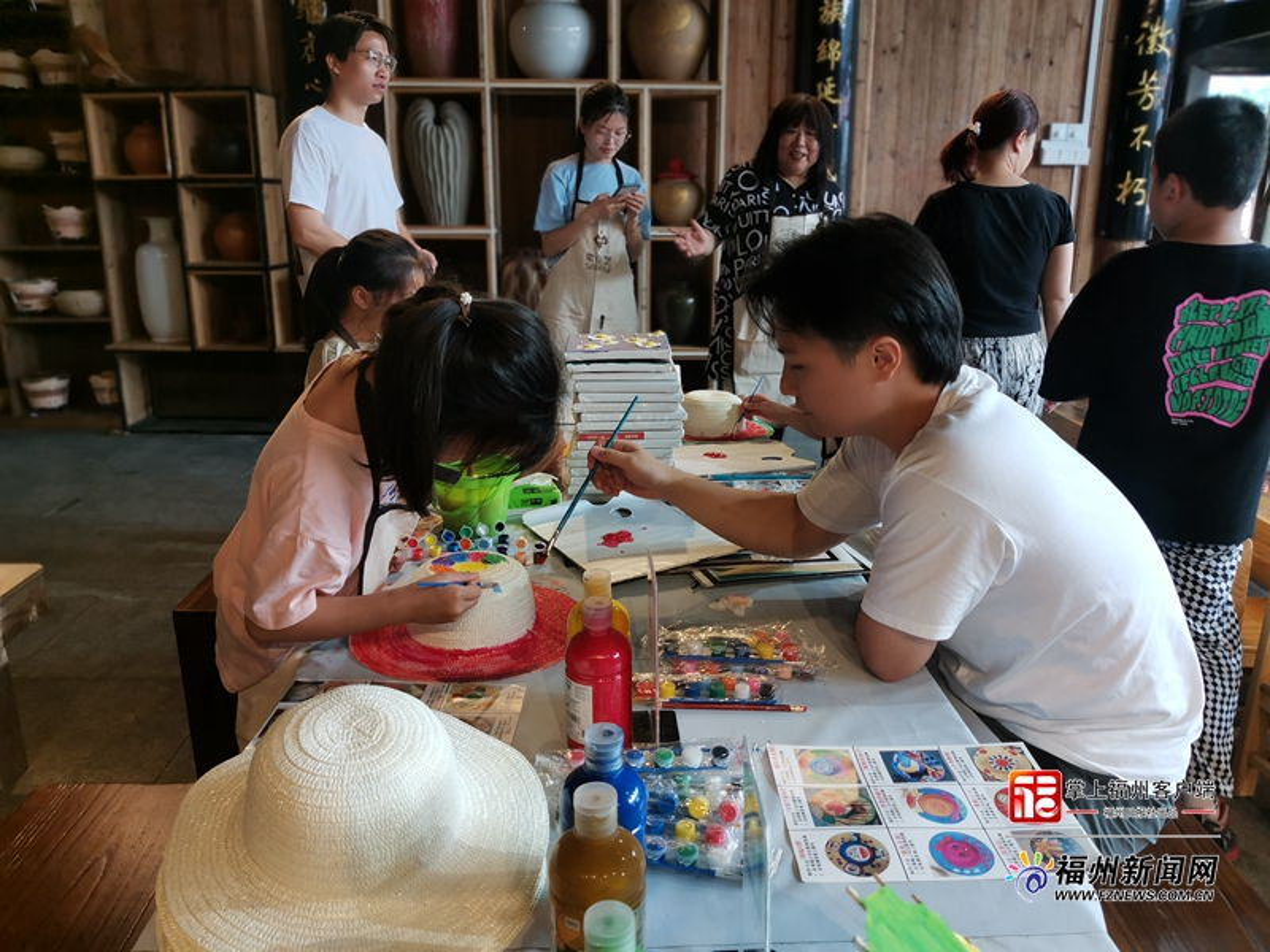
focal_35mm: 26
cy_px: 476
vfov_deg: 53.1
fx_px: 954
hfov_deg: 67.3
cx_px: 635
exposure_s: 1/120
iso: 100
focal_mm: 4.66
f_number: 1.4
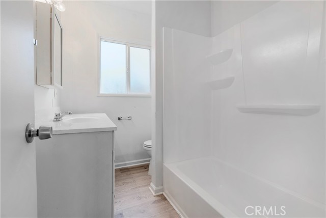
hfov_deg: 96.7
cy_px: 109
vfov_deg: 73.8
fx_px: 145
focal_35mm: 16
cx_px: 163
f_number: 7.1
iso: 100
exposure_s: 1/30
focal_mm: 16
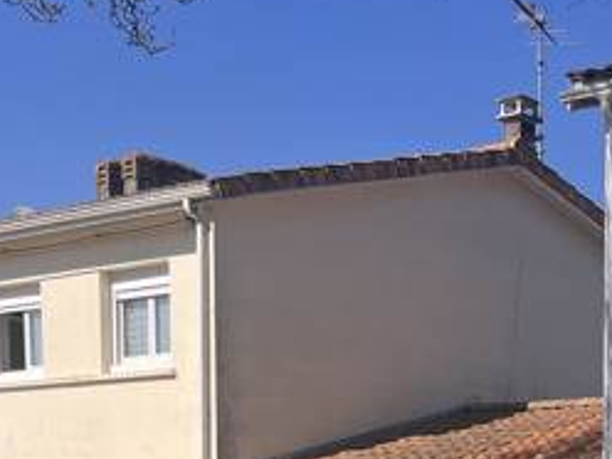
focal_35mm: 84
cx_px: 767
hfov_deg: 21.4
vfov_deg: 16.0
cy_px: 703
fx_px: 1485
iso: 50
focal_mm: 5.7
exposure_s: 1/8000
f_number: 1.5
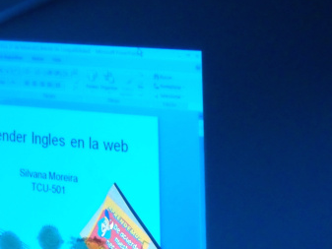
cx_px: 71
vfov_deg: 17.2
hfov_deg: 23.2
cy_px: 277
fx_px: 796
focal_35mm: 83
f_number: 3.2
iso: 320
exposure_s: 1/30
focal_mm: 6.3
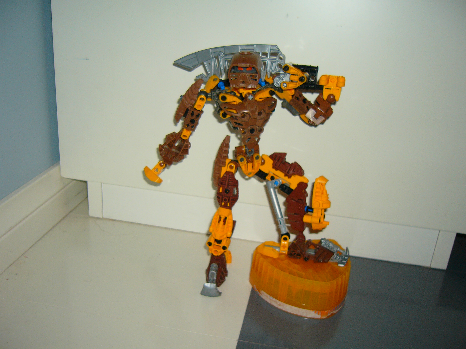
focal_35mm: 35
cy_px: 174
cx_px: 233
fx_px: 471
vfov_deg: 40.7
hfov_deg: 52.6
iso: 100
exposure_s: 1/60
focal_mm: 5.8
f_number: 2.8
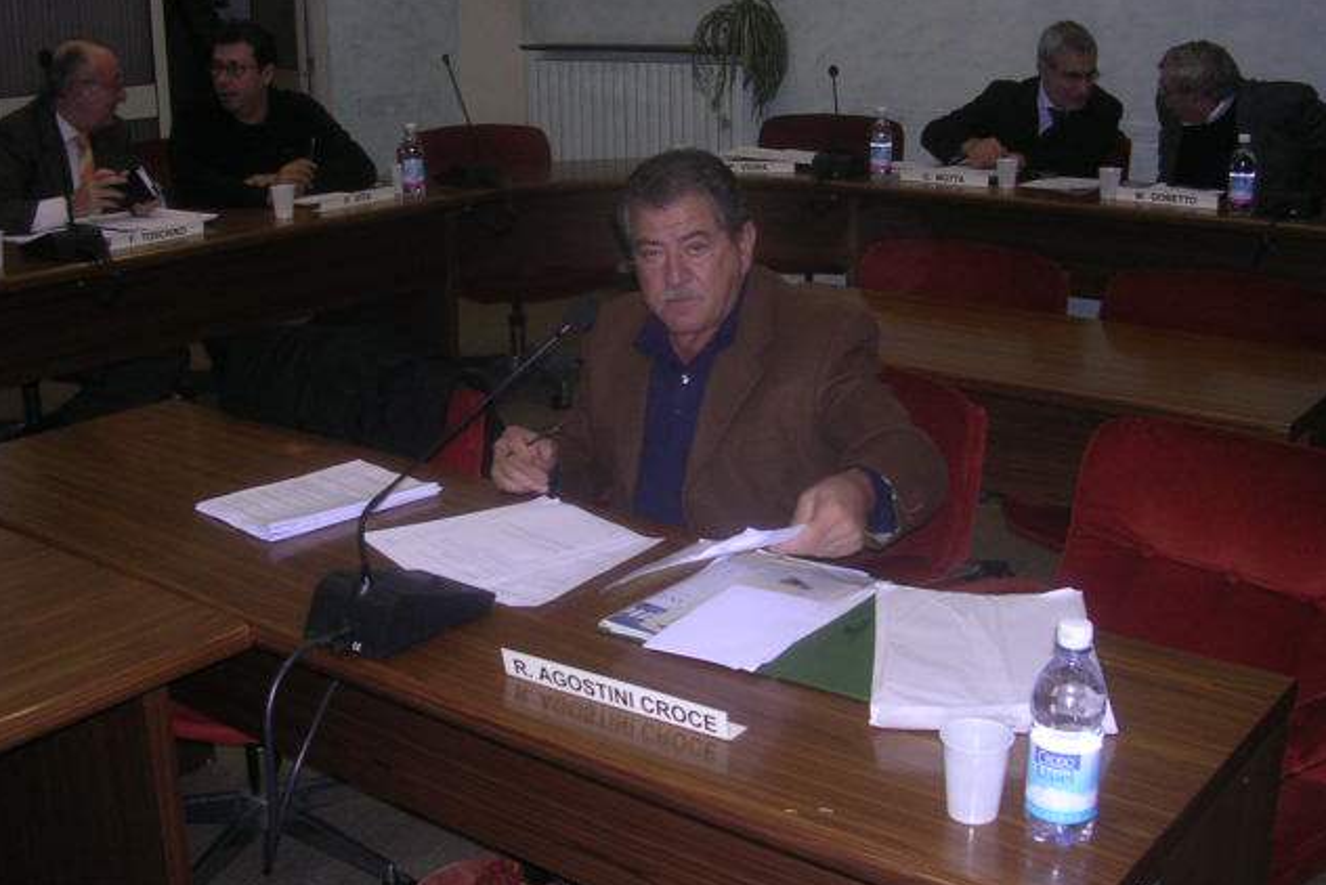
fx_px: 1474
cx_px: 663
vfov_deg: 33.4
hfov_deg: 48.4
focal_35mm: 40
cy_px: 390
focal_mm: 5.8
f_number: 2.8
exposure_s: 1/60.1
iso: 221
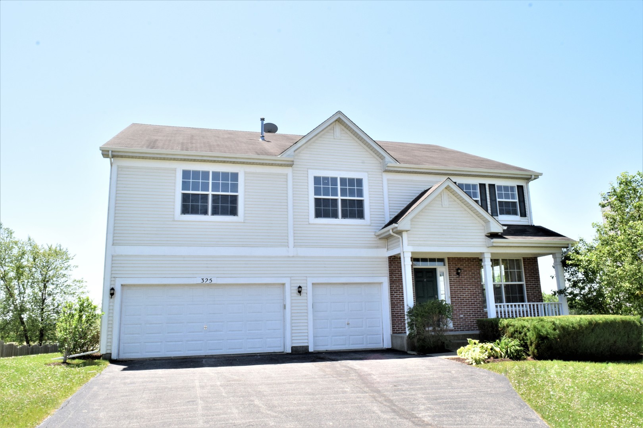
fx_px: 482
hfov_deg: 67.4
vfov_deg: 47.9
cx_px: 322
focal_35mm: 27
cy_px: 214
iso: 1600
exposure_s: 1/200
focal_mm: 18
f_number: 22
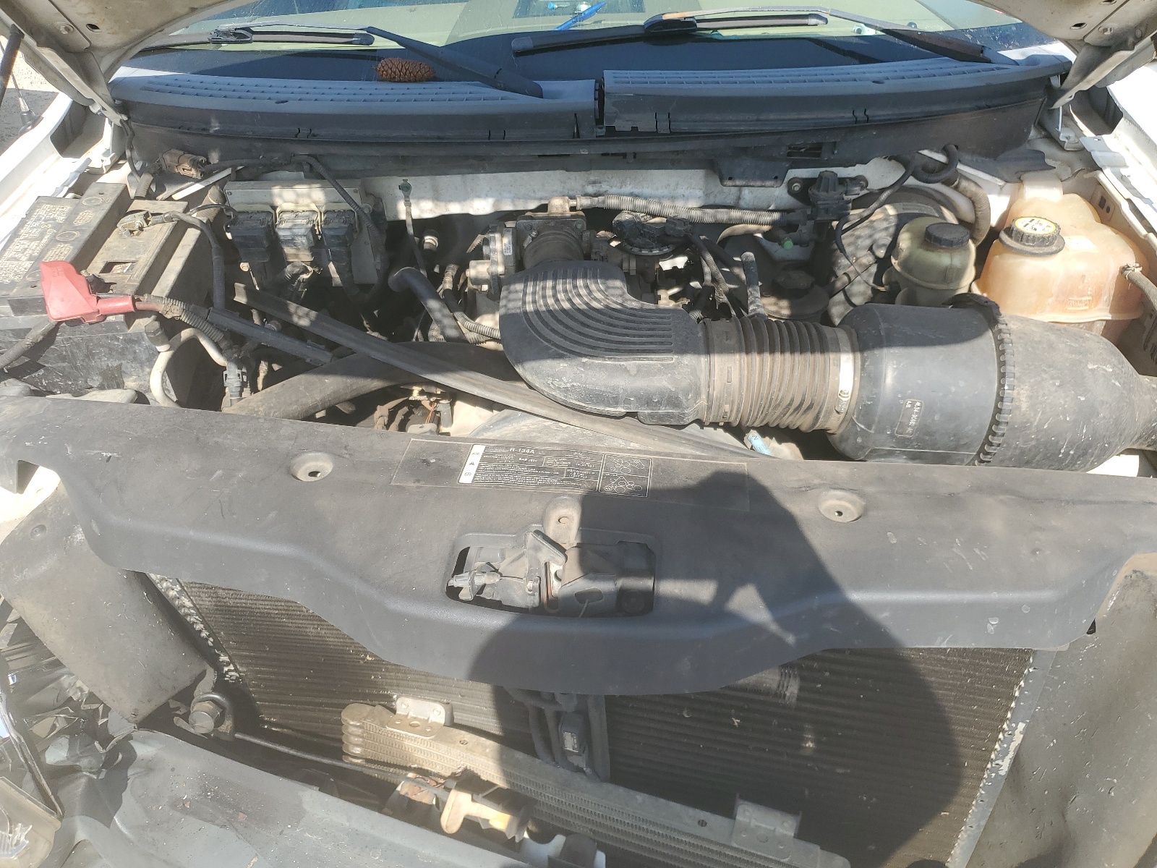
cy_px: 434
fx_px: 869
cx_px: 578
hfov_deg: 67.3
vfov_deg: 53.1
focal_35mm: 26
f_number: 1.5
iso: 50
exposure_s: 1/1111
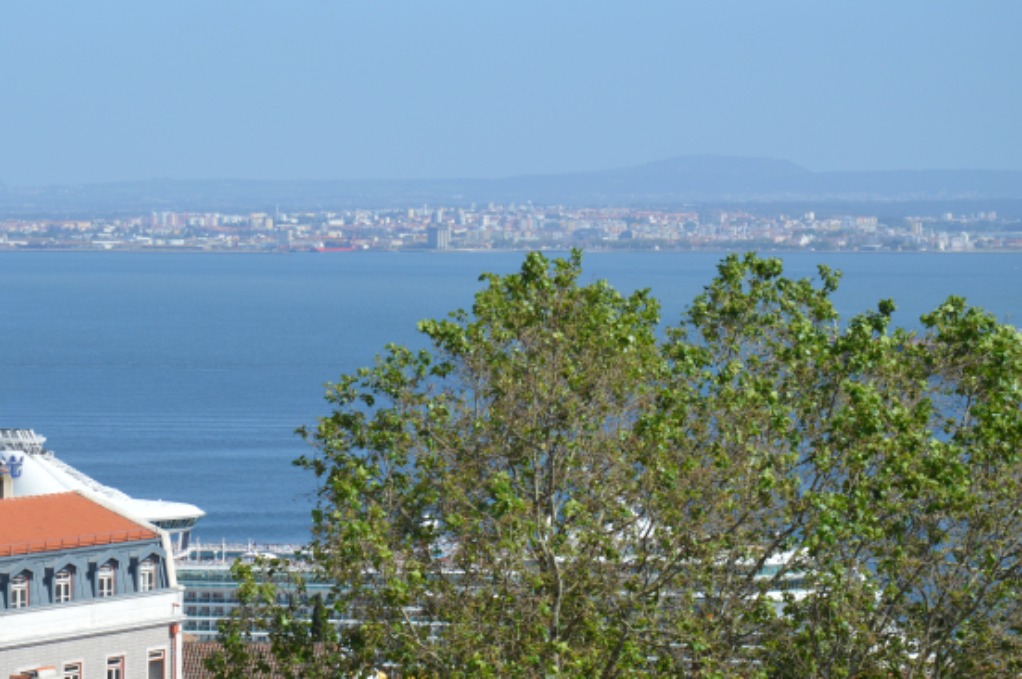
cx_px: 386
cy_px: 384
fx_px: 3828
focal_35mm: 135
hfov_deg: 15.2
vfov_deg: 10.1
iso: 100
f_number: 8
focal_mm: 62
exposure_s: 1/250
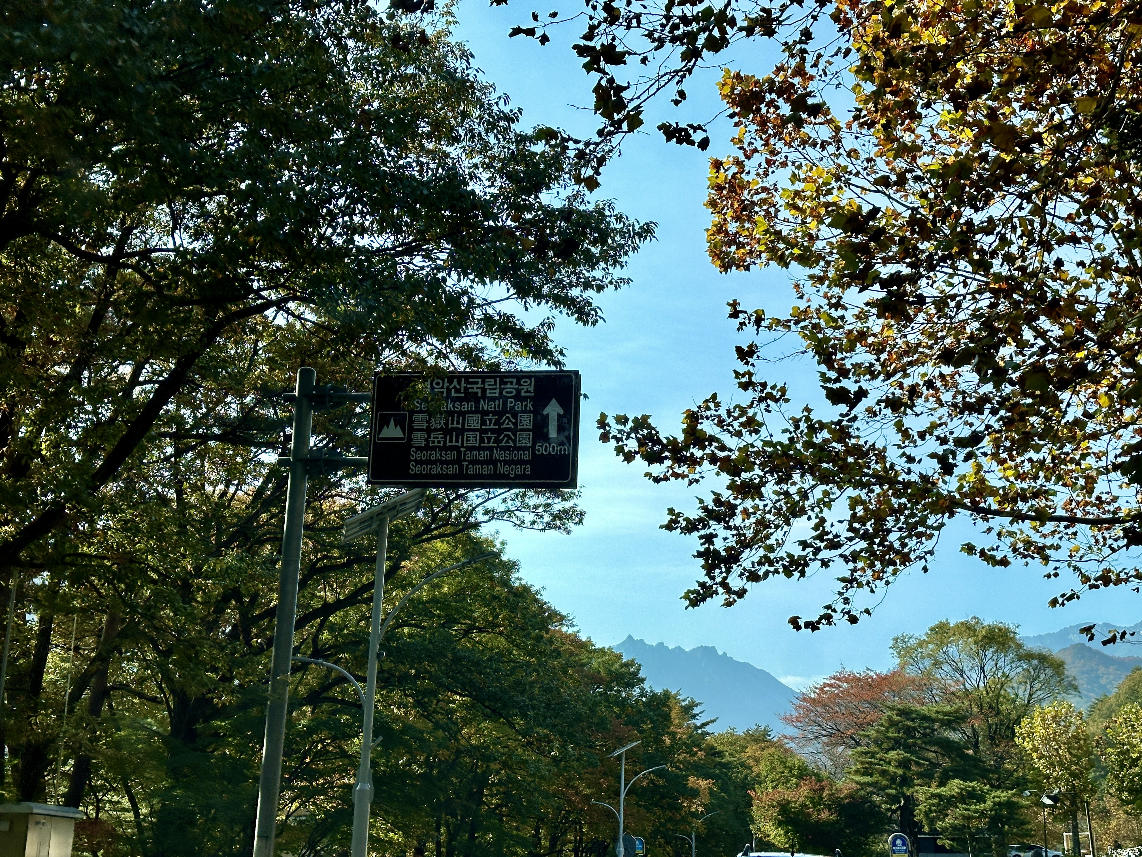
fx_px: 1584
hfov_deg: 39.7
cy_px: 428
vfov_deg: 30.3
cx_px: 571
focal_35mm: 48
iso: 64
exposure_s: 1/887
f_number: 1.78
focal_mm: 6.86
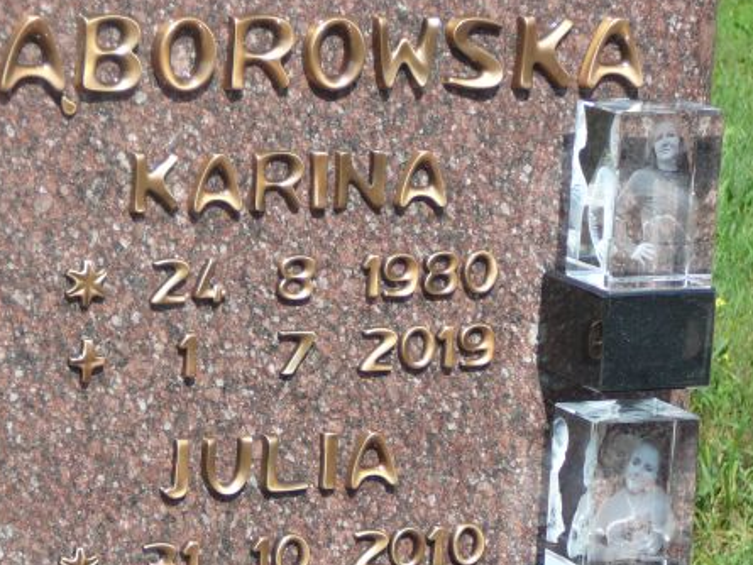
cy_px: 304
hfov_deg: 13.0
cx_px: 223
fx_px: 3286
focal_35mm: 151
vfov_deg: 9.8
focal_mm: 15.6
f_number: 3.9
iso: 80
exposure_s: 1/400
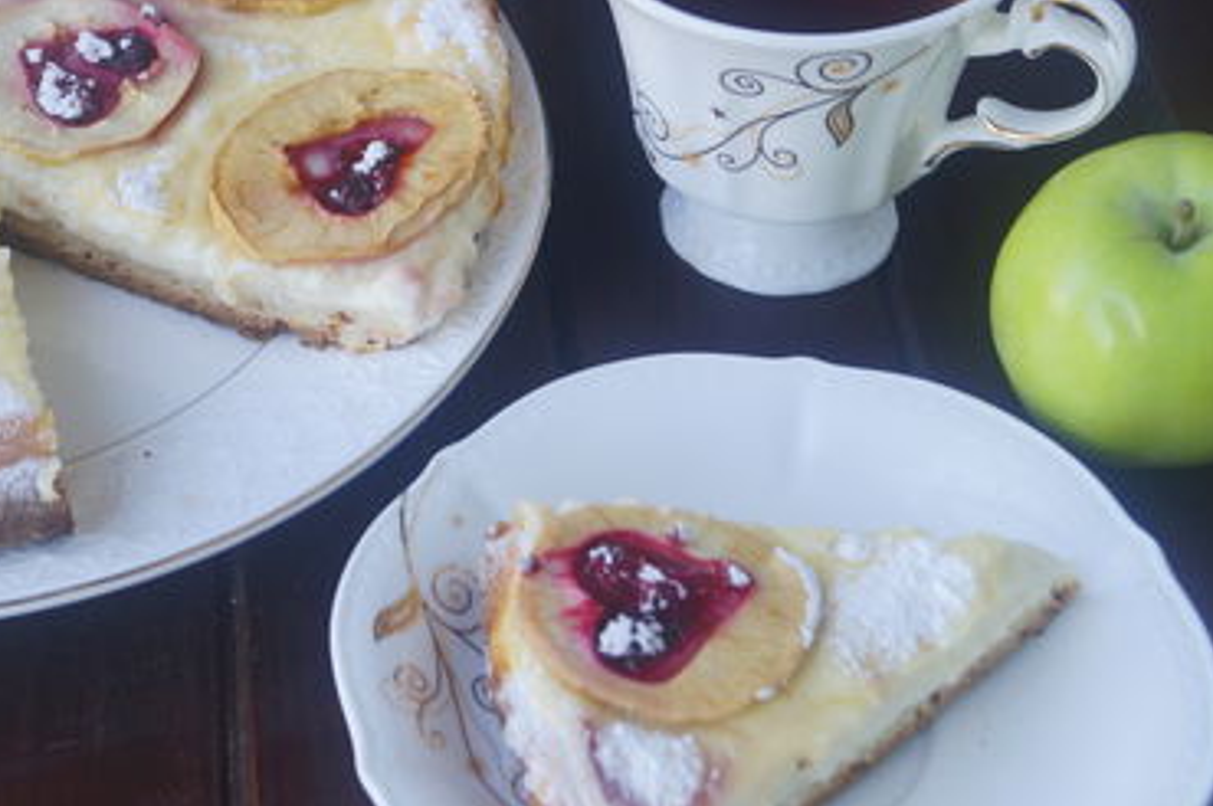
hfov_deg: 22.3
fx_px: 3059
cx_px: 393
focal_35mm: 91
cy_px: 300
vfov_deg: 15.0
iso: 200
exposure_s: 1/20
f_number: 5.6
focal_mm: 35
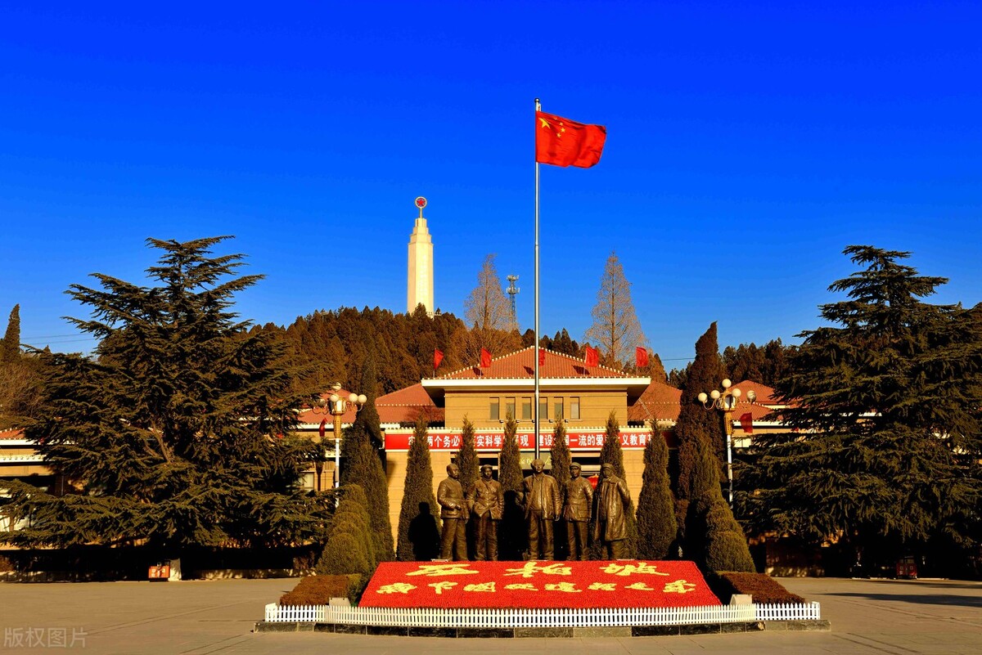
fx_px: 1528
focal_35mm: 56
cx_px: 491
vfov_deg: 24.2
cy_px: 328
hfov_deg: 35.6
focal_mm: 56
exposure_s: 1/80
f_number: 10
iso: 100
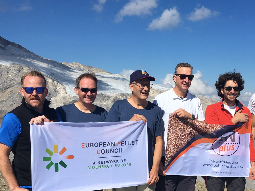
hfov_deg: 36.4
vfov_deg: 27.6
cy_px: 144
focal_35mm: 52
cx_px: 173
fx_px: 383
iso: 25
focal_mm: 4.15
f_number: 2.2
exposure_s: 1/3205
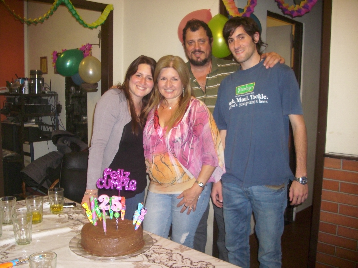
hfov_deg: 58.4
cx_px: 179
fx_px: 321
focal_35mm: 31
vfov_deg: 45.4
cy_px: 134
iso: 200
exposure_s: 1/30
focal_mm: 6.2
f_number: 2.8
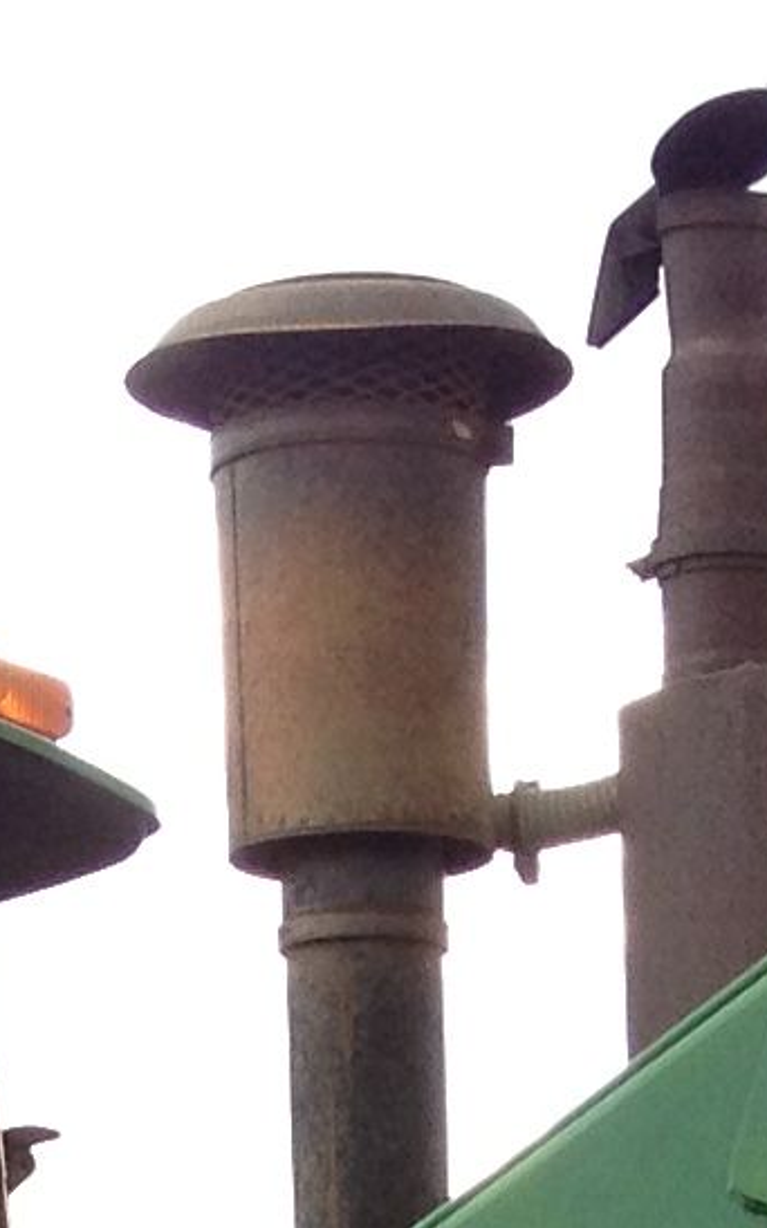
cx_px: 440
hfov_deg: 5.9
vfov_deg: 8.8
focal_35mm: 221
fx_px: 7399
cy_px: 2718
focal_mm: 4.28
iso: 50
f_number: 2.4
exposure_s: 1/264
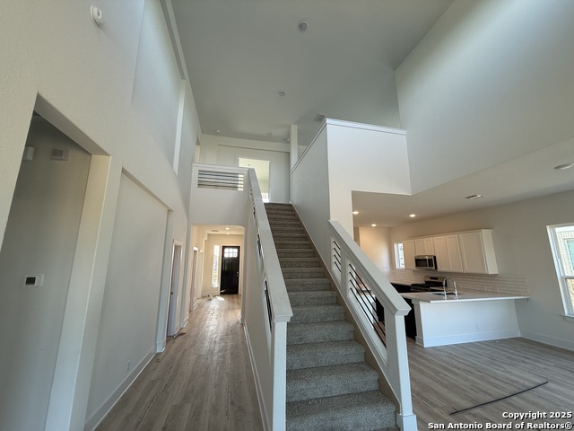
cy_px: 216
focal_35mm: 14
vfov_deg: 85.7
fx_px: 232
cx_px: 287
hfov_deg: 102.1
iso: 100
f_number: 2.2
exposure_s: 1/120
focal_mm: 2.22
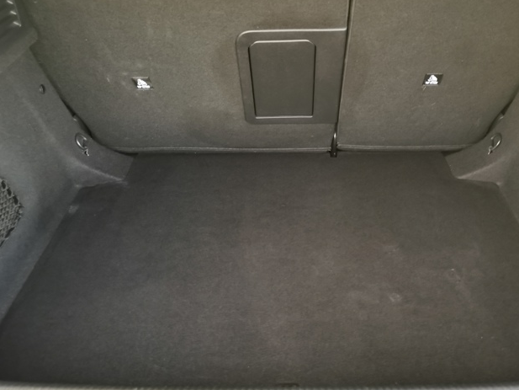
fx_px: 525
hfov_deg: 52.5
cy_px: 189
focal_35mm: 35
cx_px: 294
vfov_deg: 40.7
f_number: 1.8
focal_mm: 5.58
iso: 400
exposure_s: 1/33.3
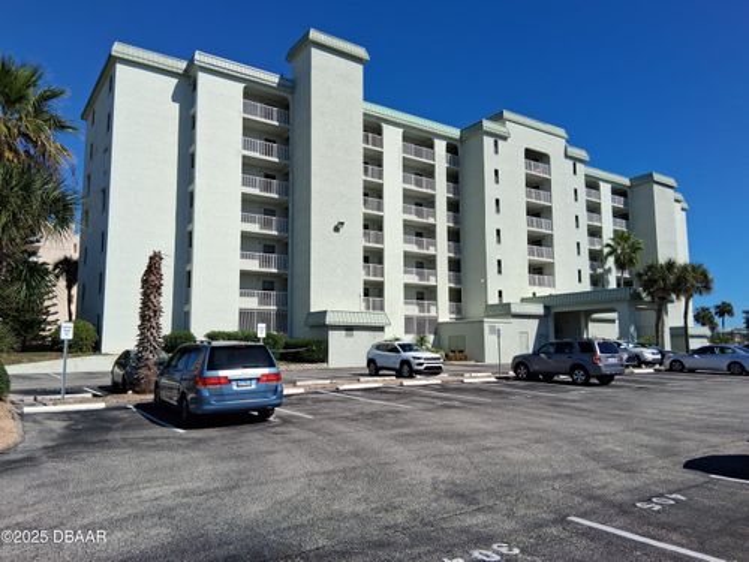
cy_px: 281
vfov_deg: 53.1
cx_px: 374
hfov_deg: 67.3
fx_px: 563
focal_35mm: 26
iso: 25
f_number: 1.8
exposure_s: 1/925
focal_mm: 3.98
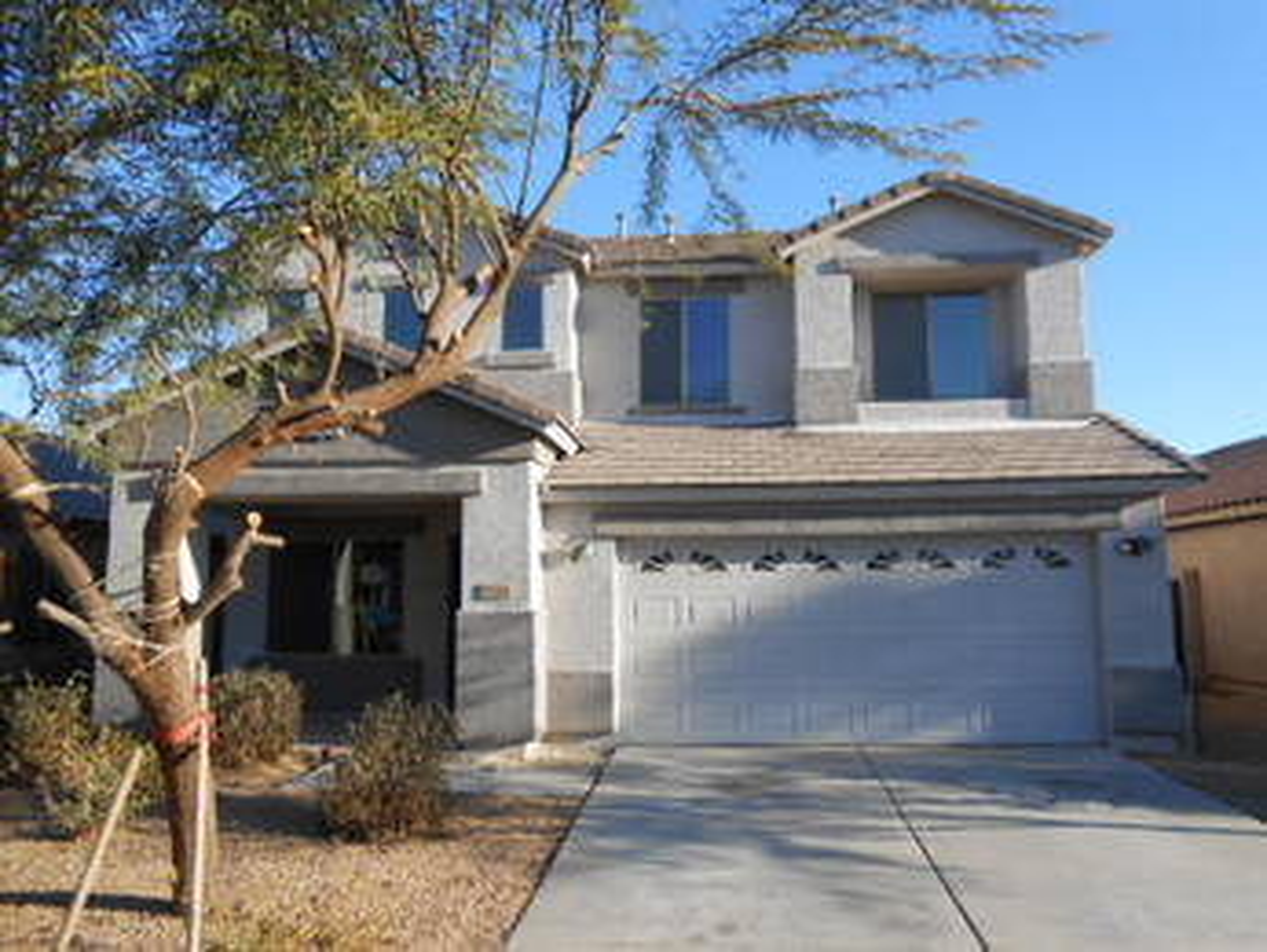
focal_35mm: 26
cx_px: 634
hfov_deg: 67.3
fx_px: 952
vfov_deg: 53.1
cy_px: 476
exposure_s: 1/400
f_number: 3.5
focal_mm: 4.6
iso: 80
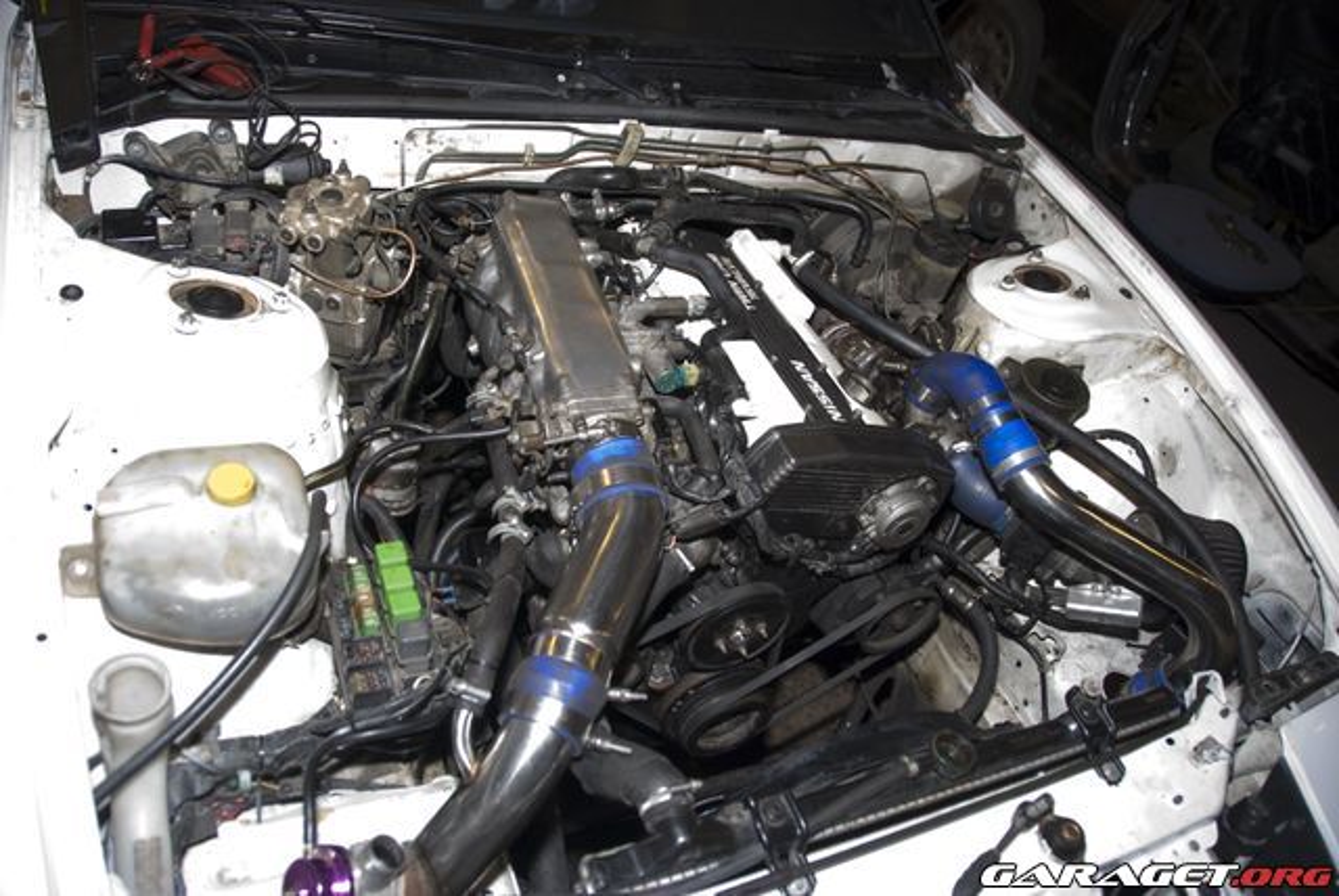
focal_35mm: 27
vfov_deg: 48.0
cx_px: 670
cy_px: 448
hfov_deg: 67.3
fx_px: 1005
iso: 400
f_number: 3.5
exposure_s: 1/40
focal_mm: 18
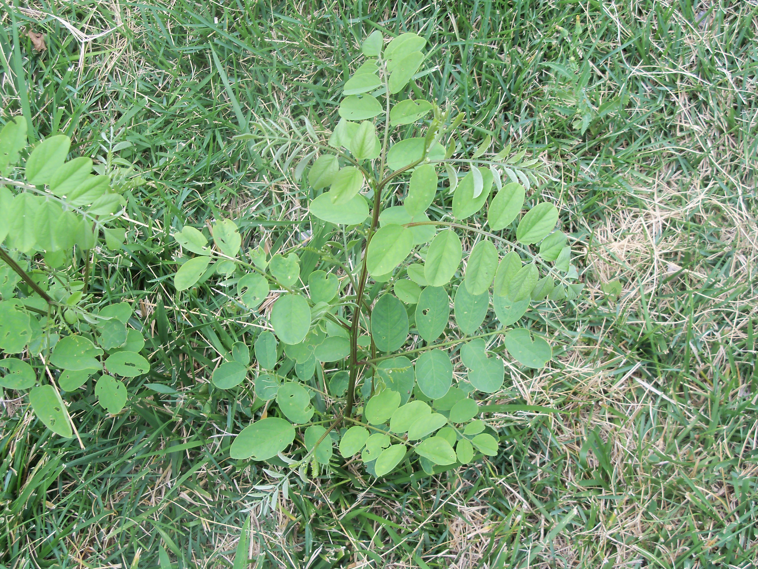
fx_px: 1292
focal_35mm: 59
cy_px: 284
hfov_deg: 32.7
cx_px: 379
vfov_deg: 24.8
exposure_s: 1/40
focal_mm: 10.5
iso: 80
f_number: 4
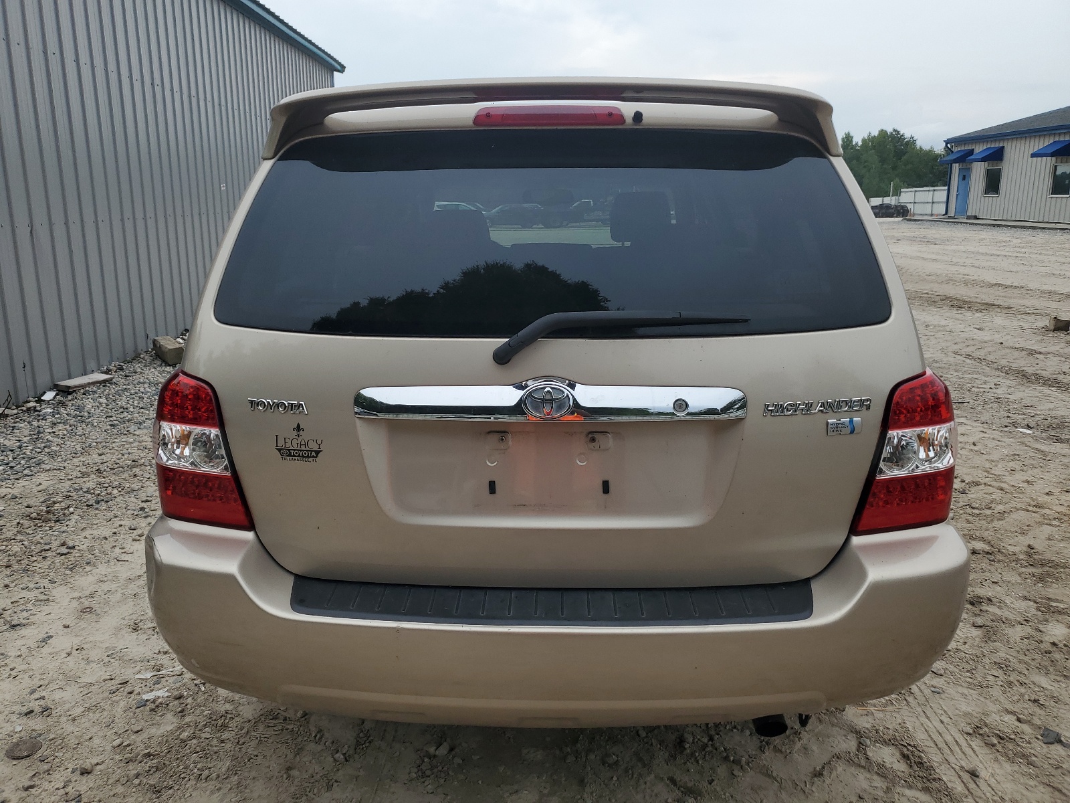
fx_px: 804
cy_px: 402
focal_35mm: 26
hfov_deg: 67.3
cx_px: 535
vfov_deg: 53.1
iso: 50
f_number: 1.5
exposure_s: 1/2500
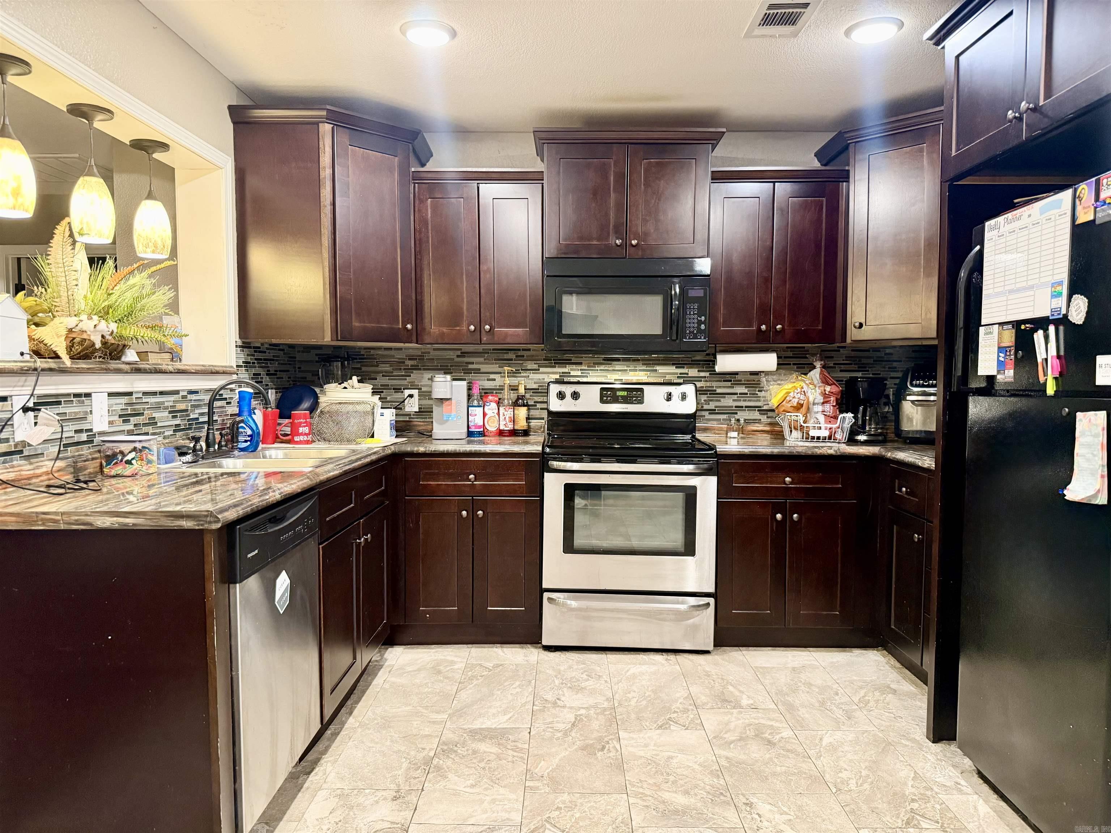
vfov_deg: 56.8
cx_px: 556
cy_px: 416
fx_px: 770
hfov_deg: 71.6
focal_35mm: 24
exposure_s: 1/60
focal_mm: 6.76
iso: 500
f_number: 1.78
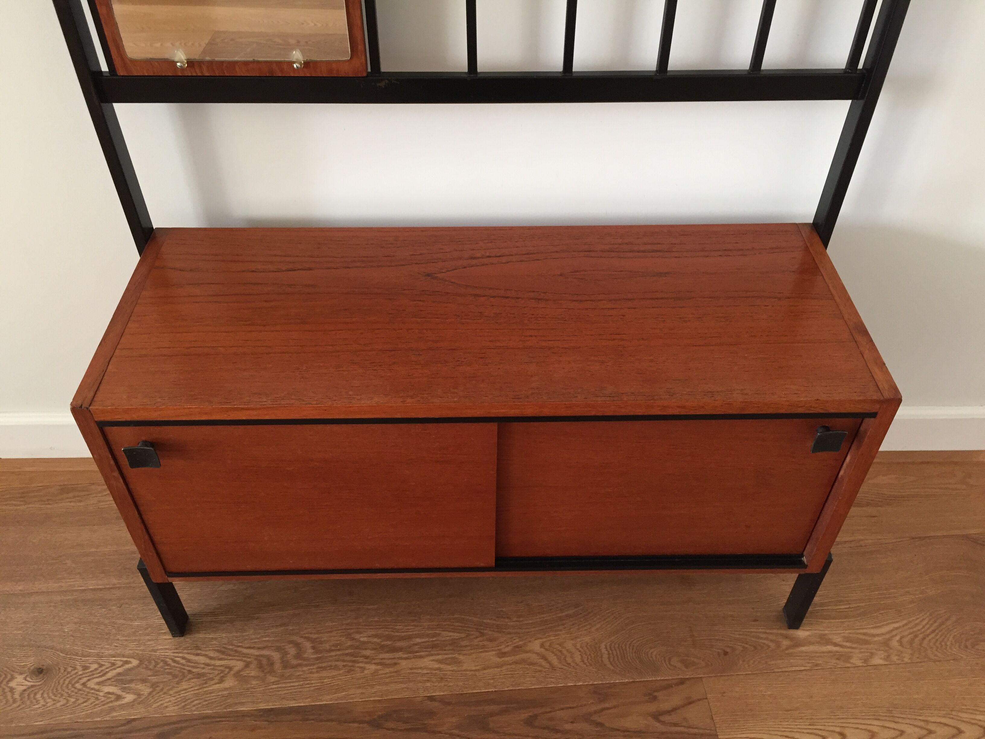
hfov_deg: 61.7
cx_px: 492
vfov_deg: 48.2
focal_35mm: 29
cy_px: 370
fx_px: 825
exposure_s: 1/33
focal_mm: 4.15
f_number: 2.2
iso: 160
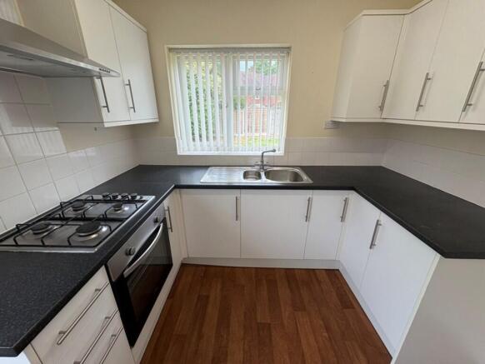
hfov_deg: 102.0
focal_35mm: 14
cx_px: 242
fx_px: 196
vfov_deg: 85.7
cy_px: 182
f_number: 2.2
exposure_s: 1/130
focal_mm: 2.22
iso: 40
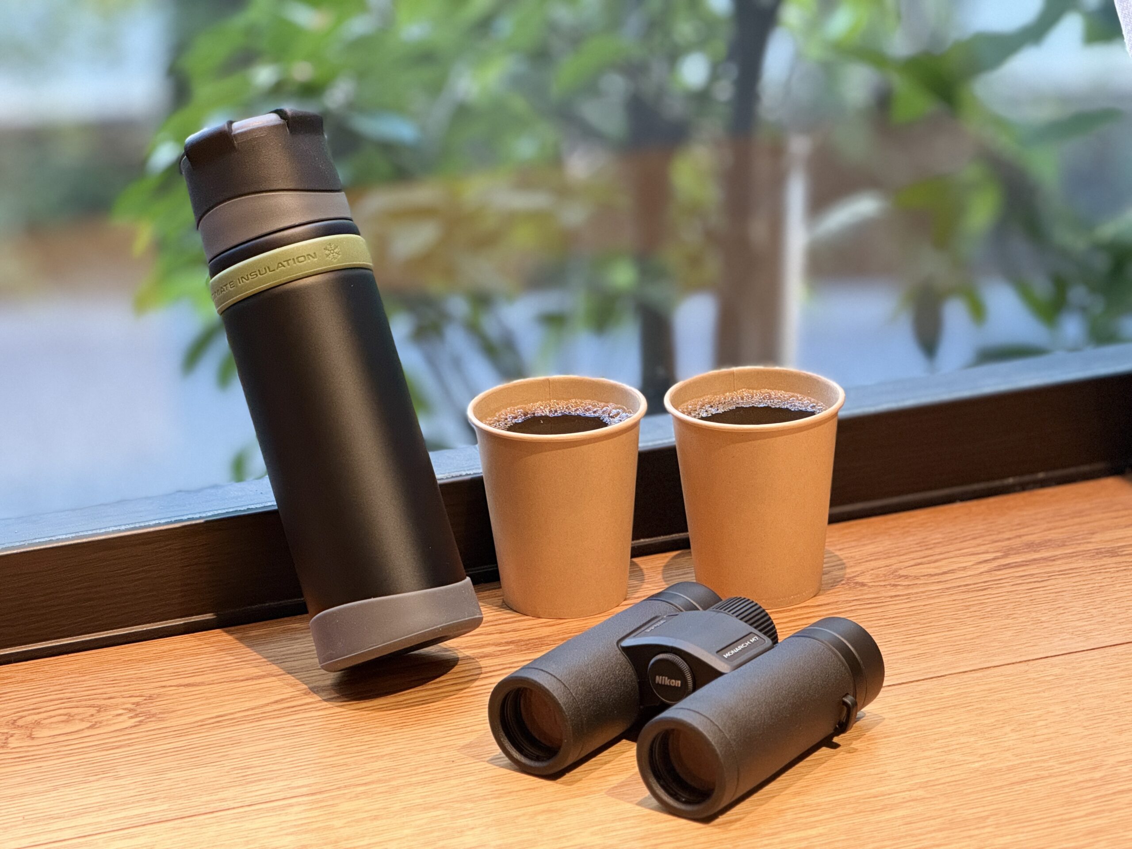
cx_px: 566
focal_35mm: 100
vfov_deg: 14.8
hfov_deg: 19.6
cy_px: 424
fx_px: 3270
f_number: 2.8
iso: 640
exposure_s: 1/50
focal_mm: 16.89
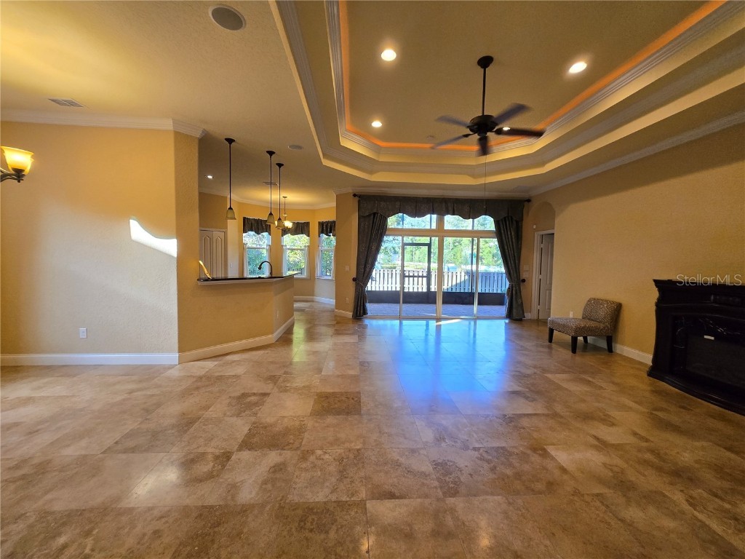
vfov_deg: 89.9
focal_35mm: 13
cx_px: 372
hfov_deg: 106.2
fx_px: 280
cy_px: 280
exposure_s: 1/60
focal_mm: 1.7
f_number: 2.2
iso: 125
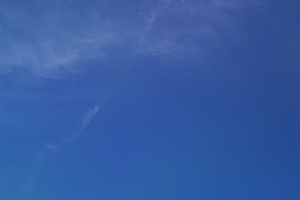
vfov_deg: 7.7
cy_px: 100
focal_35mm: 179
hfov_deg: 11.5
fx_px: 1492
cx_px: 150
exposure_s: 1/500
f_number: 6.7
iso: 100
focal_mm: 105
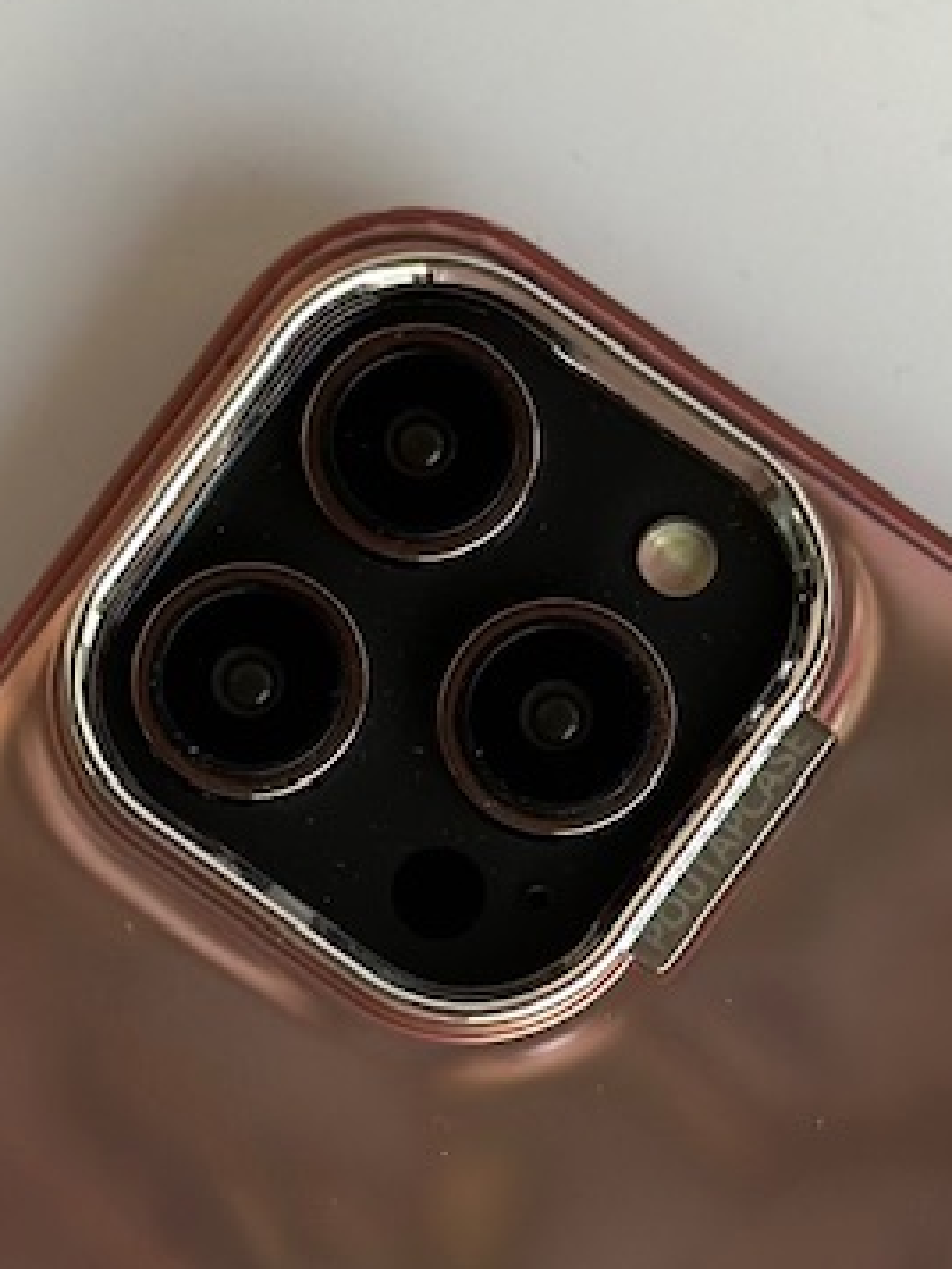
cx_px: 366
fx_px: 6303
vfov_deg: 11.3
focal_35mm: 172
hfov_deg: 8.6
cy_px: 1482
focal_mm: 6.86
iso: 80
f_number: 1.78
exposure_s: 1/166
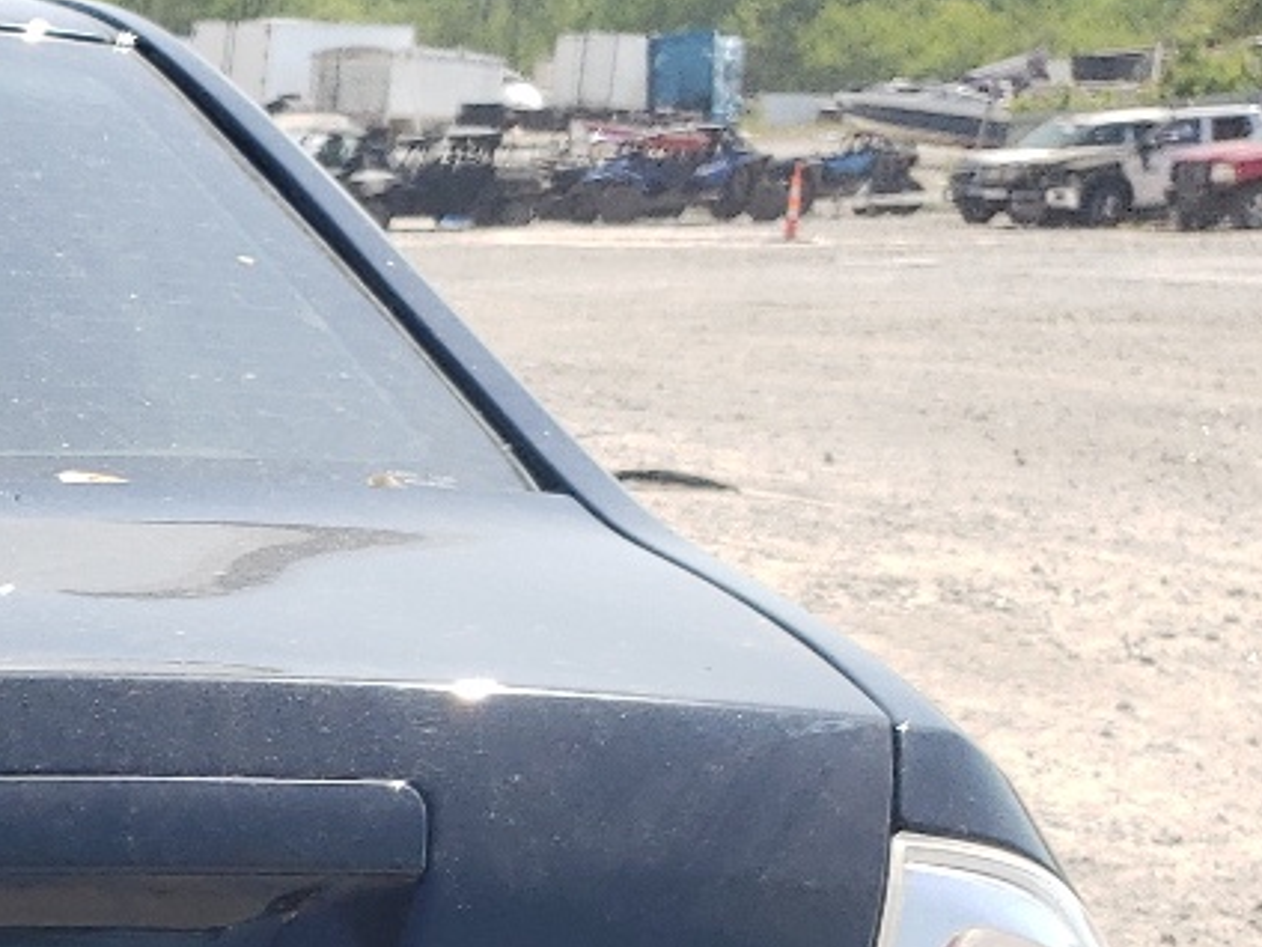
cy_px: 1376
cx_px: -717
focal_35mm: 98
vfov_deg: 14.2
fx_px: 3573
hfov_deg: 17.6
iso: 50
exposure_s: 1/1667
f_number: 1.5
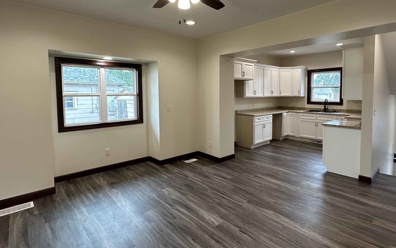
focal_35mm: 19
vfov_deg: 61.9
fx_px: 205
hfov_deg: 87.9
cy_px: 104
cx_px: 212
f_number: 2.2
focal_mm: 2.22
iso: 200
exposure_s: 1/120
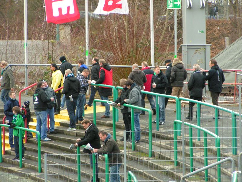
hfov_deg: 9.2
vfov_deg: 6.9
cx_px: 121
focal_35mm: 216
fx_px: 1510
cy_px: 91
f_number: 3.5
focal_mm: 33
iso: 200
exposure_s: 1/100
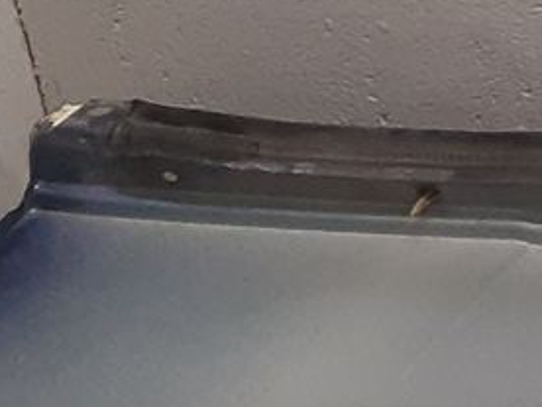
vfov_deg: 7.5
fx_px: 3022
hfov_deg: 8.5
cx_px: 1642
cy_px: -328
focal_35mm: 193
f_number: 1.7
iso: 160
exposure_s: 1/50
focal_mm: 3.93
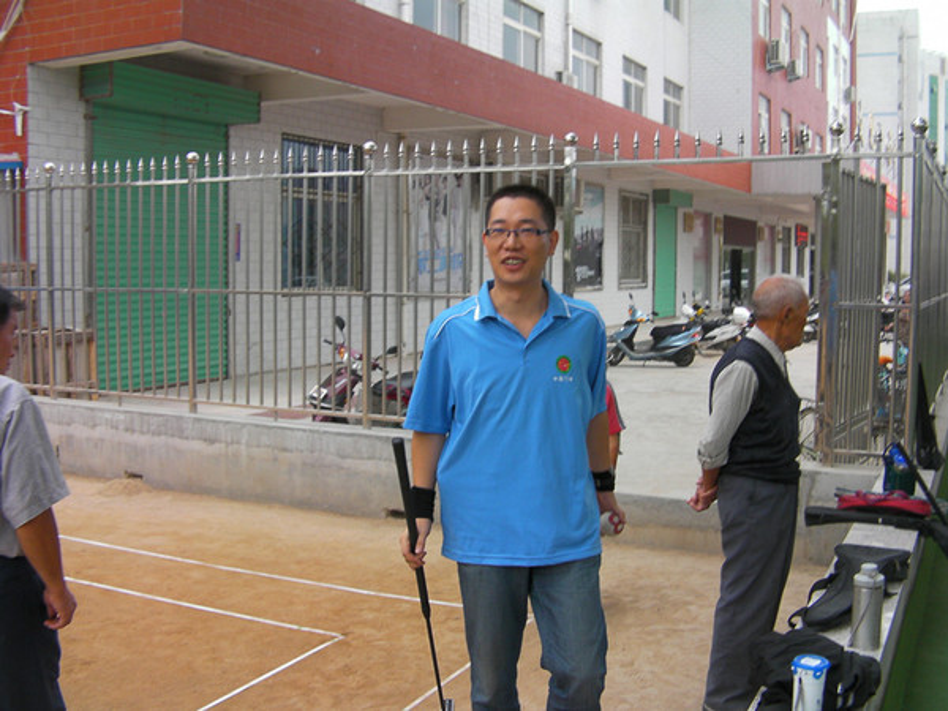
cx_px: 474
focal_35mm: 38
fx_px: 1041
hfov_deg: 49.0
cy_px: 356
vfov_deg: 37.7
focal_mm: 6.8
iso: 50
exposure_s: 1/67.1
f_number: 3.5
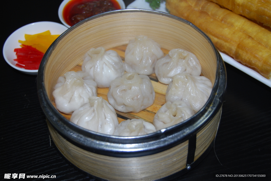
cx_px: 136
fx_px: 396
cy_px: 90
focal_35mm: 52
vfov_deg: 25.8
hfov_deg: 37.8
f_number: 4.8
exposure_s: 1/60
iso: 200
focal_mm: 35
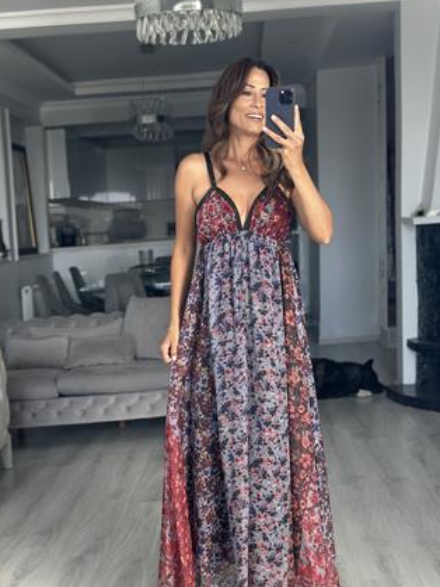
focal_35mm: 58
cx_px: 254
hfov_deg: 25.2
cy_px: 342
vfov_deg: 33.2
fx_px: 983
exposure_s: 1/127
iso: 125
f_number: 1.78
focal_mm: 6.86
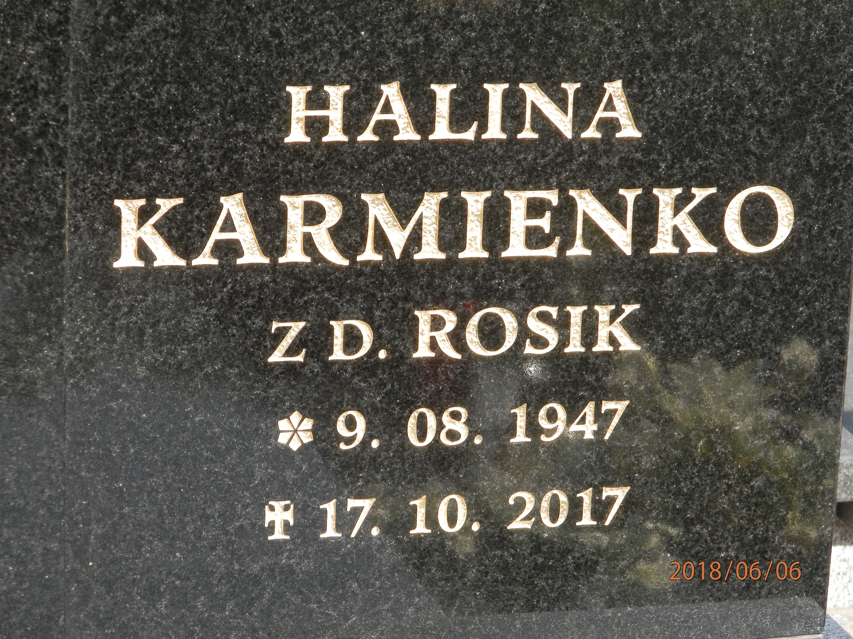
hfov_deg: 14.9
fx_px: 3253
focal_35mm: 132
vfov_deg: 11.2
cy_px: 320
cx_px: 426
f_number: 4.7
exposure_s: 1/160
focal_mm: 23.6
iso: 80
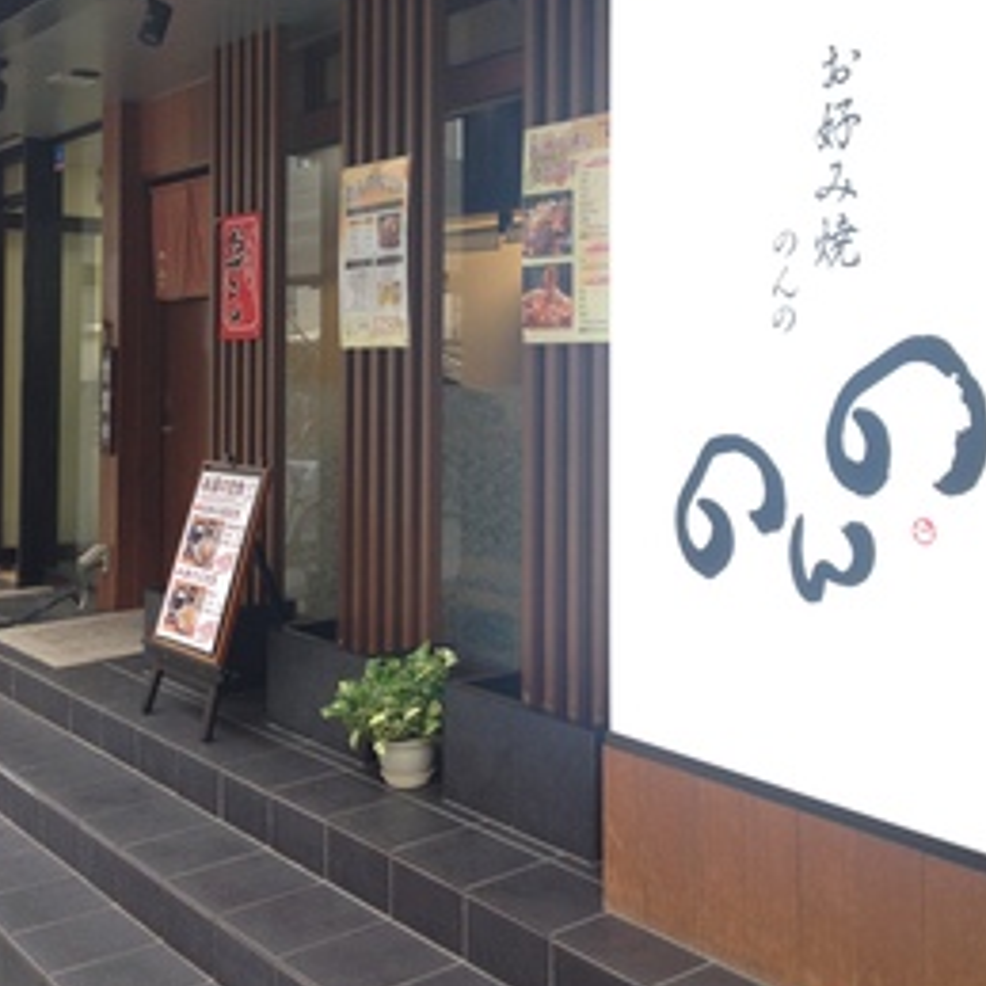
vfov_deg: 37.2
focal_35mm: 45
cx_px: 514
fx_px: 1450
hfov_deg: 37.5
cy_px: 335
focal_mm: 4.12
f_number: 2.4
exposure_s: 1/60
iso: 64
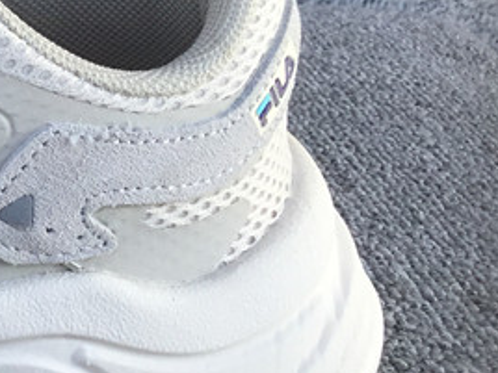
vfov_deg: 14.2
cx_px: -305
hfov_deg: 16.7
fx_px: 1496
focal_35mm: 104
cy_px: 90
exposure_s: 1/367
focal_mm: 3.3
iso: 25
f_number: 2.4
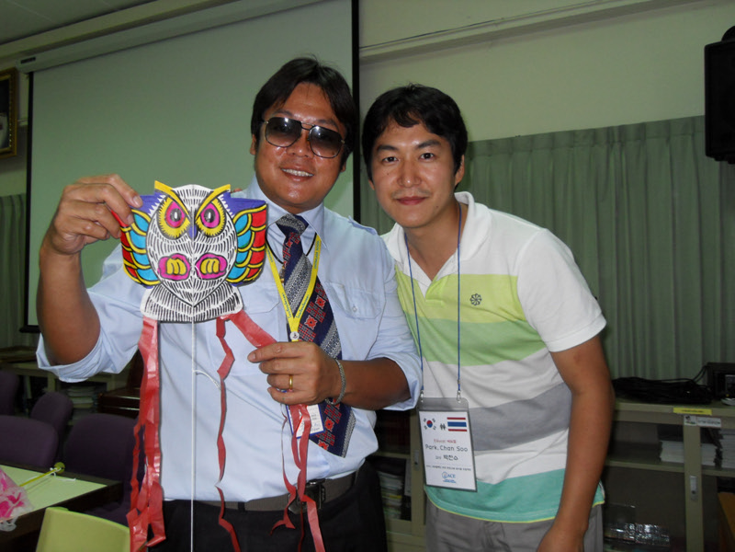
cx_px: 368
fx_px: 595
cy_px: 276
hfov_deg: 63.4
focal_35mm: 28
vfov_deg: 49.7
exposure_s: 1/45
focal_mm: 6
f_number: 2.8
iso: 200
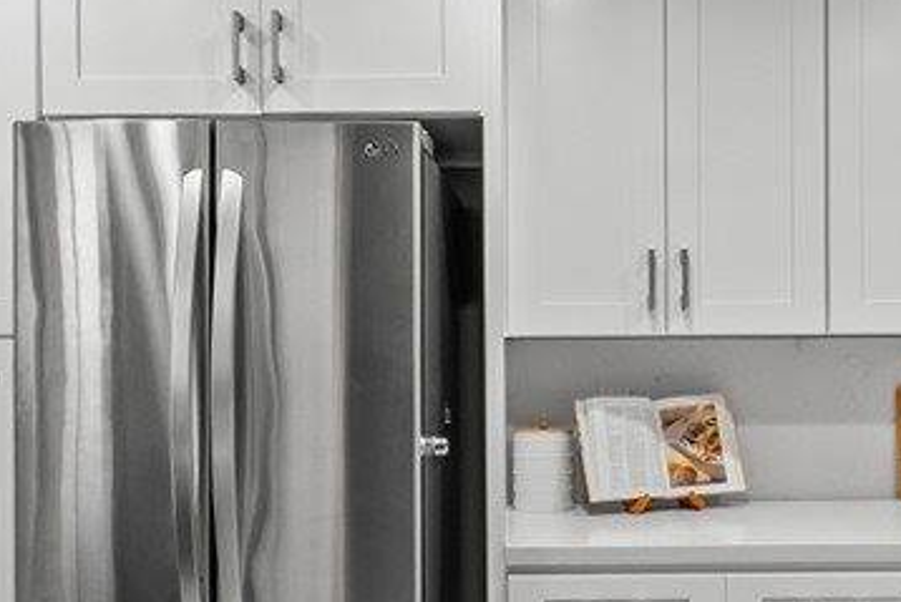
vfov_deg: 33.3
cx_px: 571
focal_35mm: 40
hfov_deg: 47.9
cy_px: 361
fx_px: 1001
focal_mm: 14
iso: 250
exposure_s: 1/5
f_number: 9
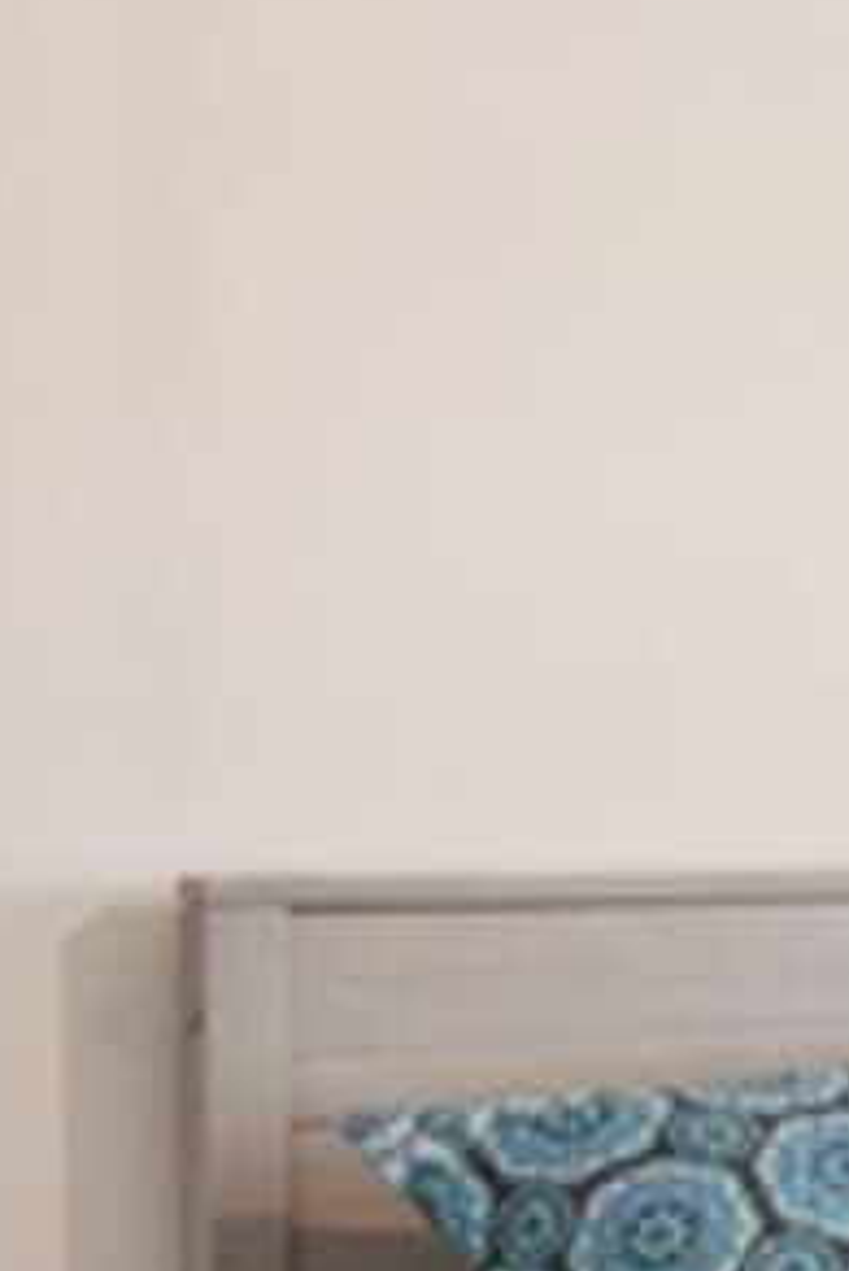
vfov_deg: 28.6
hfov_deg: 12.8
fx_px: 2473
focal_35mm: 70
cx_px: 2242
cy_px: 879
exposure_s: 1/6
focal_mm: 16
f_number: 8
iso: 400
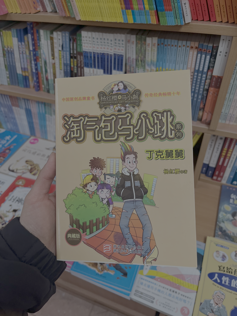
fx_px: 237
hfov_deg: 53.1
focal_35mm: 26
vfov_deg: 67.3
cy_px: 158
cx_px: 118
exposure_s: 1/120
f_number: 1.6
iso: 125
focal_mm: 5.1
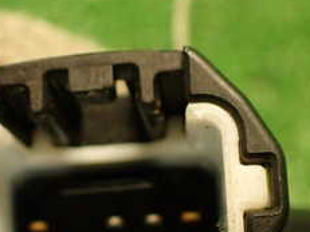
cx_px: 106
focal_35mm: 78
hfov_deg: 24.9
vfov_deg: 18.5
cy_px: 217
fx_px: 698
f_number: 2.3
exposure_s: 1/30
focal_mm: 5.4
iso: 500
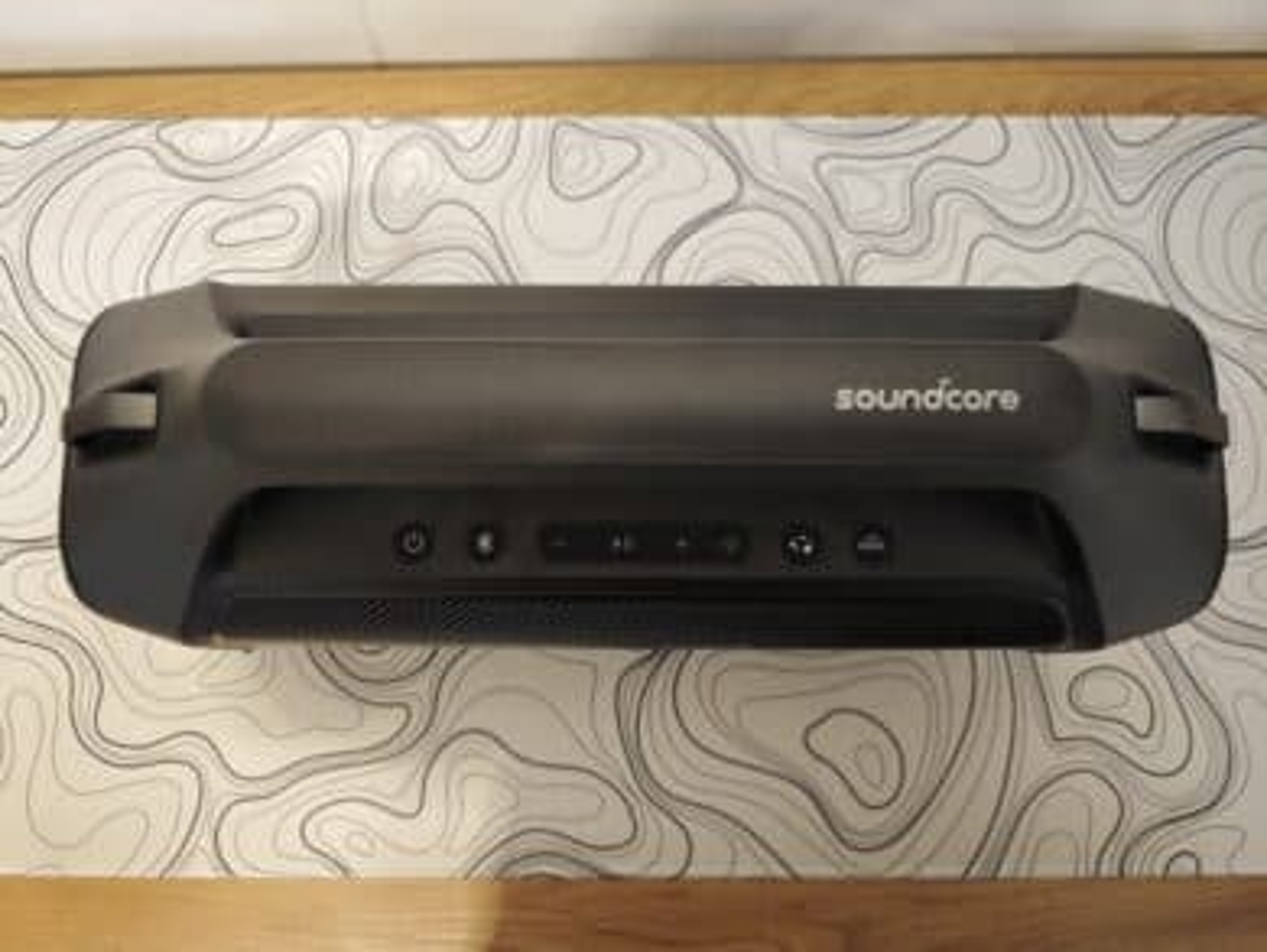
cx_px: 634
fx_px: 842
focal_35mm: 23
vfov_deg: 58.9
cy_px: 476
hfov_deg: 73.9
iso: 1000
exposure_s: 1/25
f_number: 2
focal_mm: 8.72
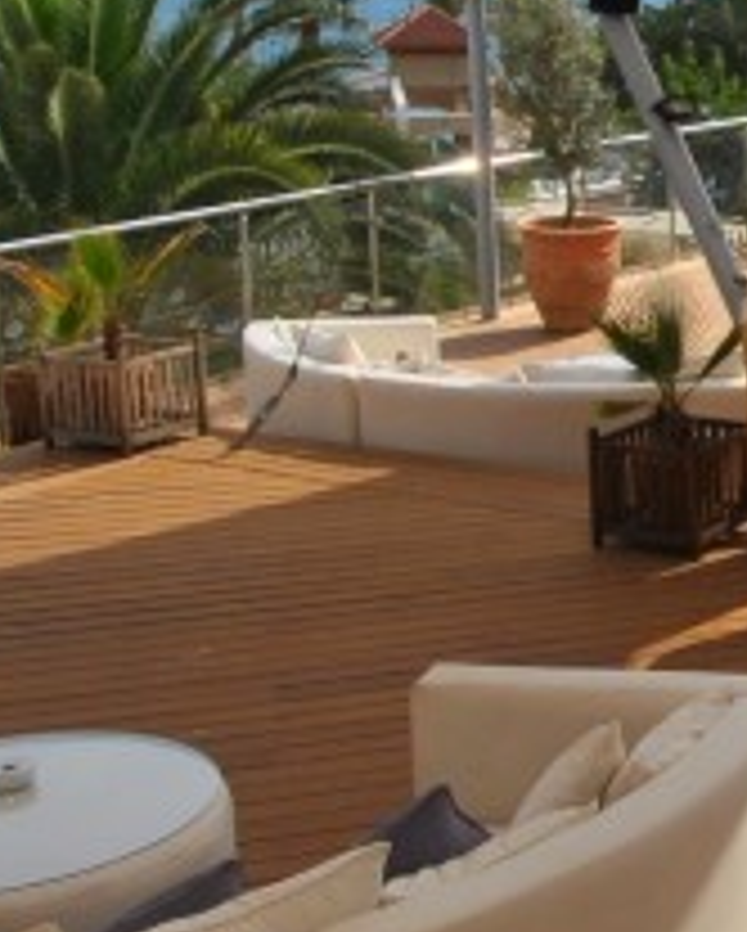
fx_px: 2152
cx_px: 1226
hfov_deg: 17.1
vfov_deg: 24.3
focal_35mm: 78
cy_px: 293
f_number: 13
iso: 100
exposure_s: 1/200
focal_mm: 10
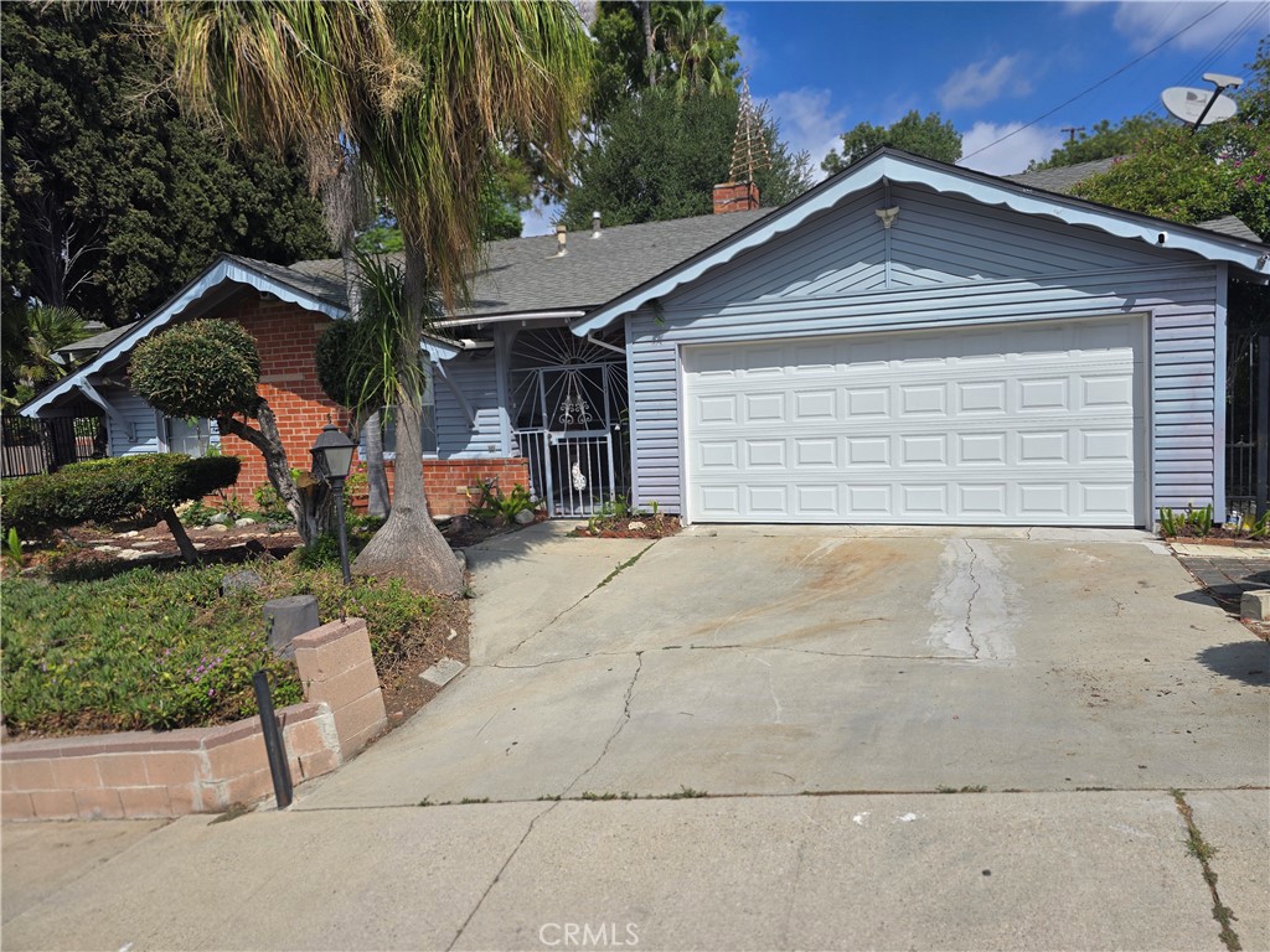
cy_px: 476
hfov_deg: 73.9
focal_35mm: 23
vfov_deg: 58.9
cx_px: 635
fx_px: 844
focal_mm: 6.3
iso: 12
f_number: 1.7
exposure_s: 1/1361
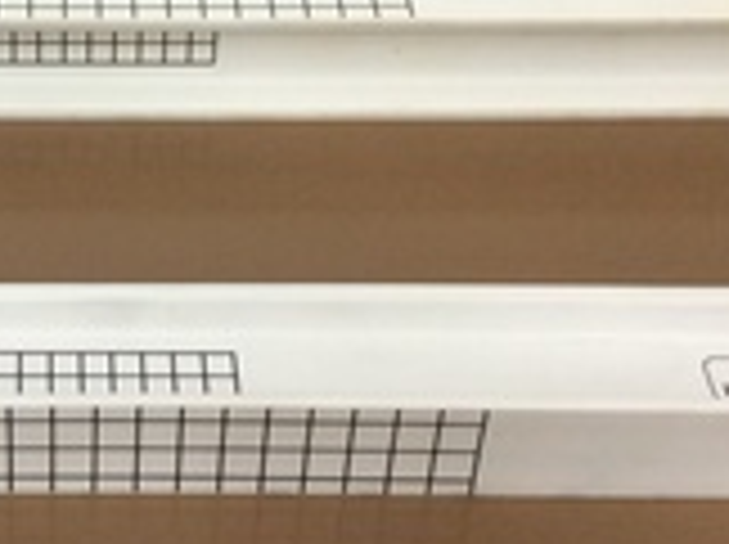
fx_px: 1998
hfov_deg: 20.2
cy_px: -25
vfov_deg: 15.2
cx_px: 40
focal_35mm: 95
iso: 80
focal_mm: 3.3
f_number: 2.4
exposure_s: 1/24
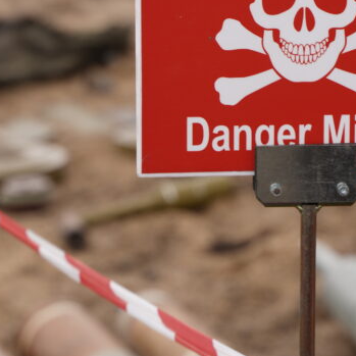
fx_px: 2176
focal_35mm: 187
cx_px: 171
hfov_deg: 9.4
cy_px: 67
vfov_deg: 9.3
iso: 50
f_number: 4.5
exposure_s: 1/160
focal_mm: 75
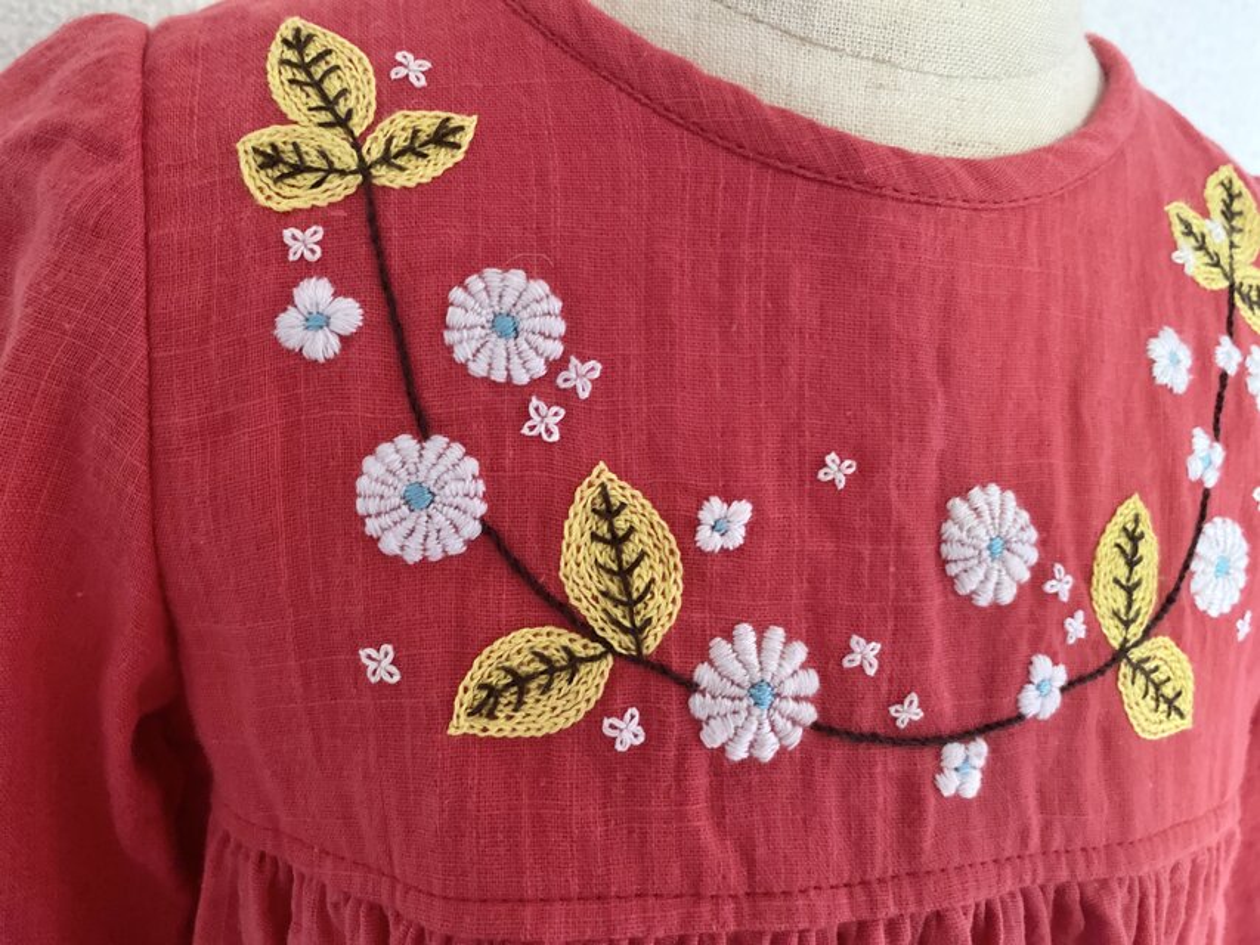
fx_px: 947
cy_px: 472
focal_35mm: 26
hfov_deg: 67.3
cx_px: 630
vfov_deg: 53.1
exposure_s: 1/30
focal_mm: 4.25
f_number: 1.8
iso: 800
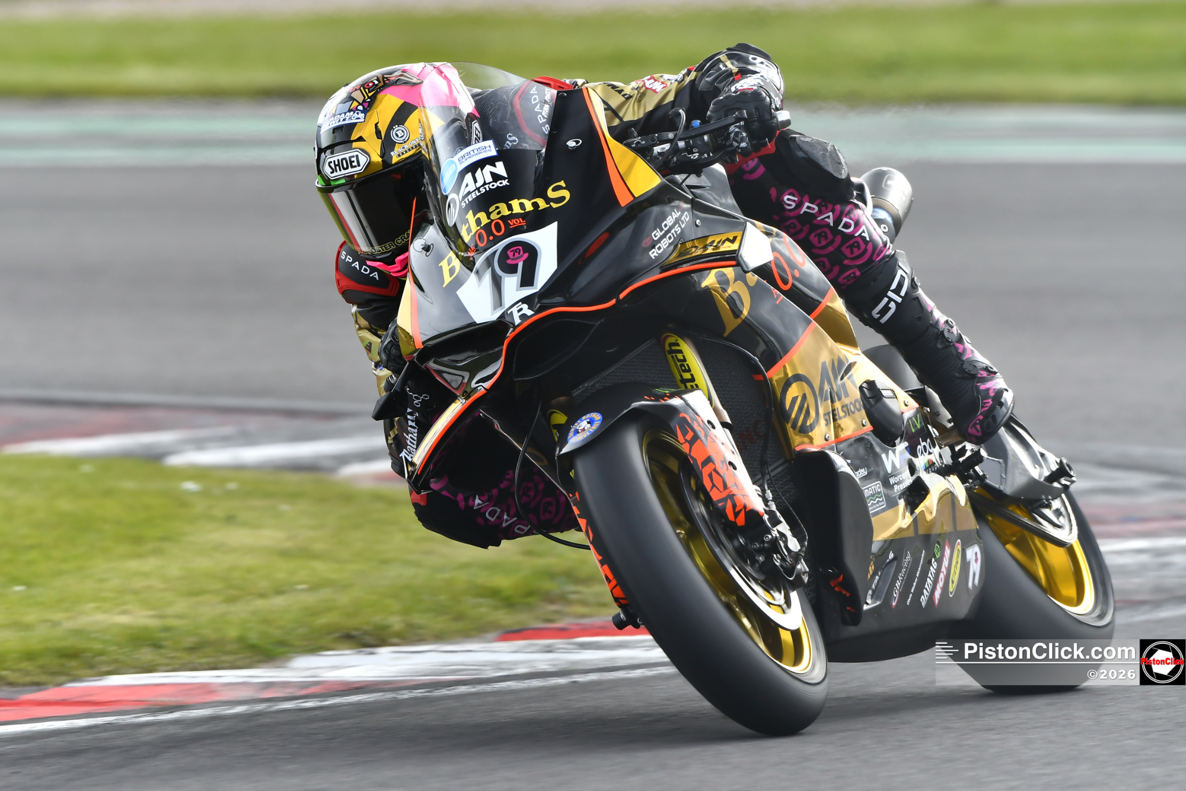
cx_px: 593
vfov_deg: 2.6
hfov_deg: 3.9
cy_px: 396
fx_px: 17293
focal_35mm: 525
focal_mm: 350
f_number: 5.6
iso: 400
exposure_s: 1/320
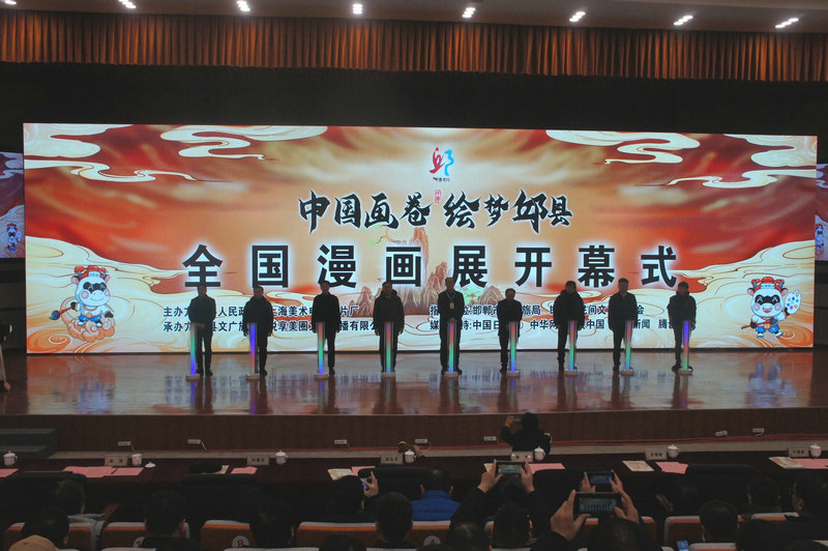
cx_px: 414
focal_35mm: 34
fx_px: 793
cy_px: 276
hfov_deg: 55.1
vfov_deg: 38.3
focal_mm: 23
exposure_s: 1/400
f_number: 8
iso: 1600
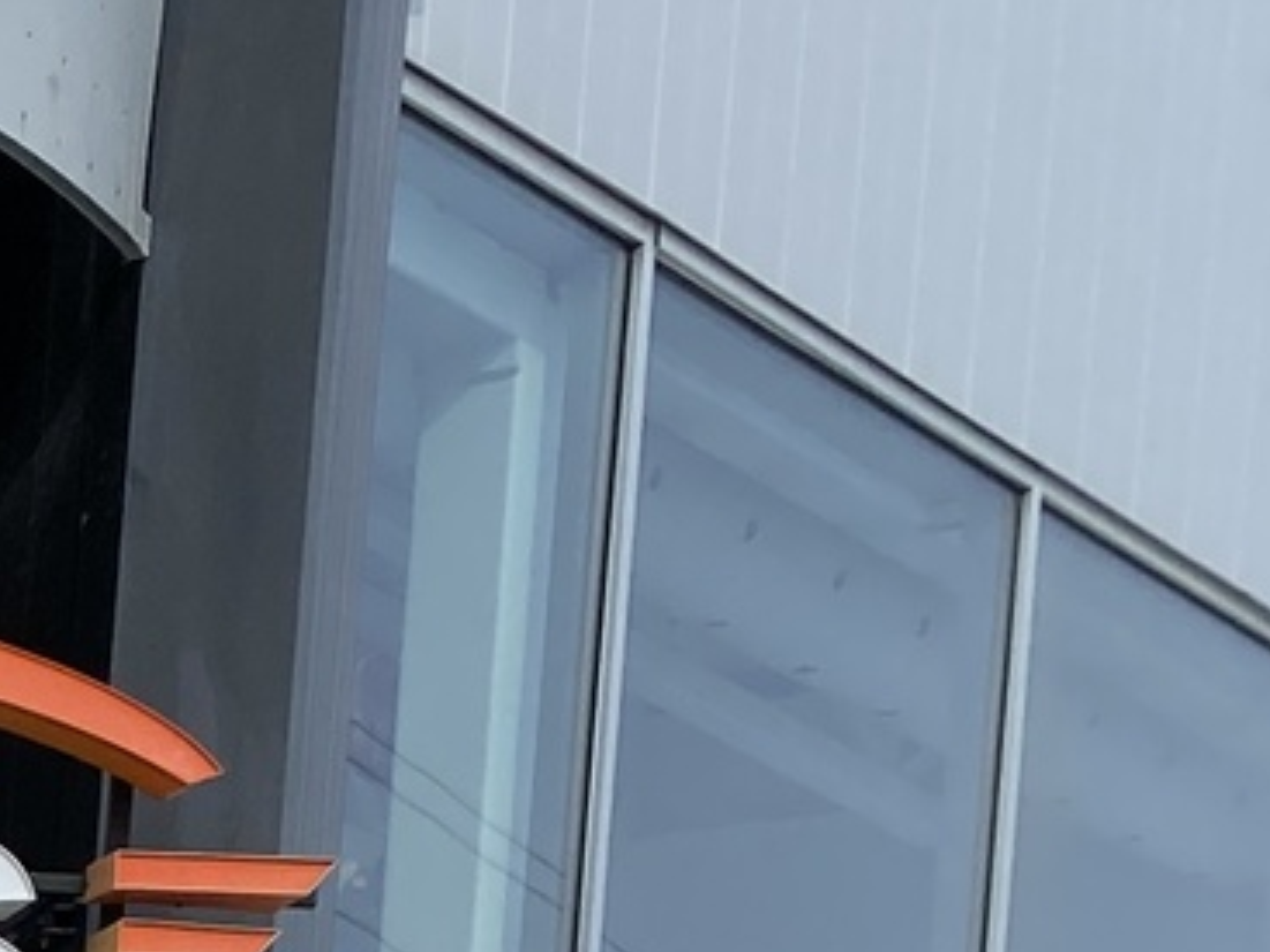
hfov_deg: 11.2
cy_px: 2236
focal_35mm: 145
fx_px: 5318
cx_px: -1886
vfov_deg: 9.2
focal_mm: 4.25
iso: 32
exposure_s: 1/5747
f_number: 1.8
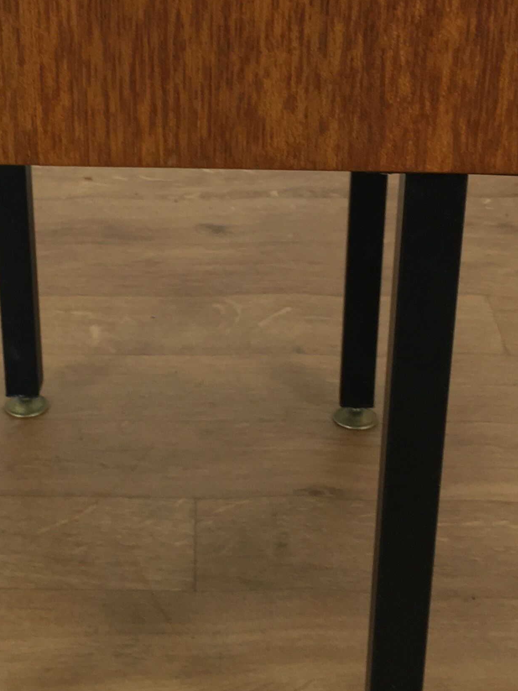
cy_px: 260
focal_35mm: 71
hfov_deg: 20.6
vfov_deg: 27.3
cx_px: 142
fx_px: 1417
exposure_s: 1/33
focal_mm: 4.15
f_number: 2.2
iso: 50
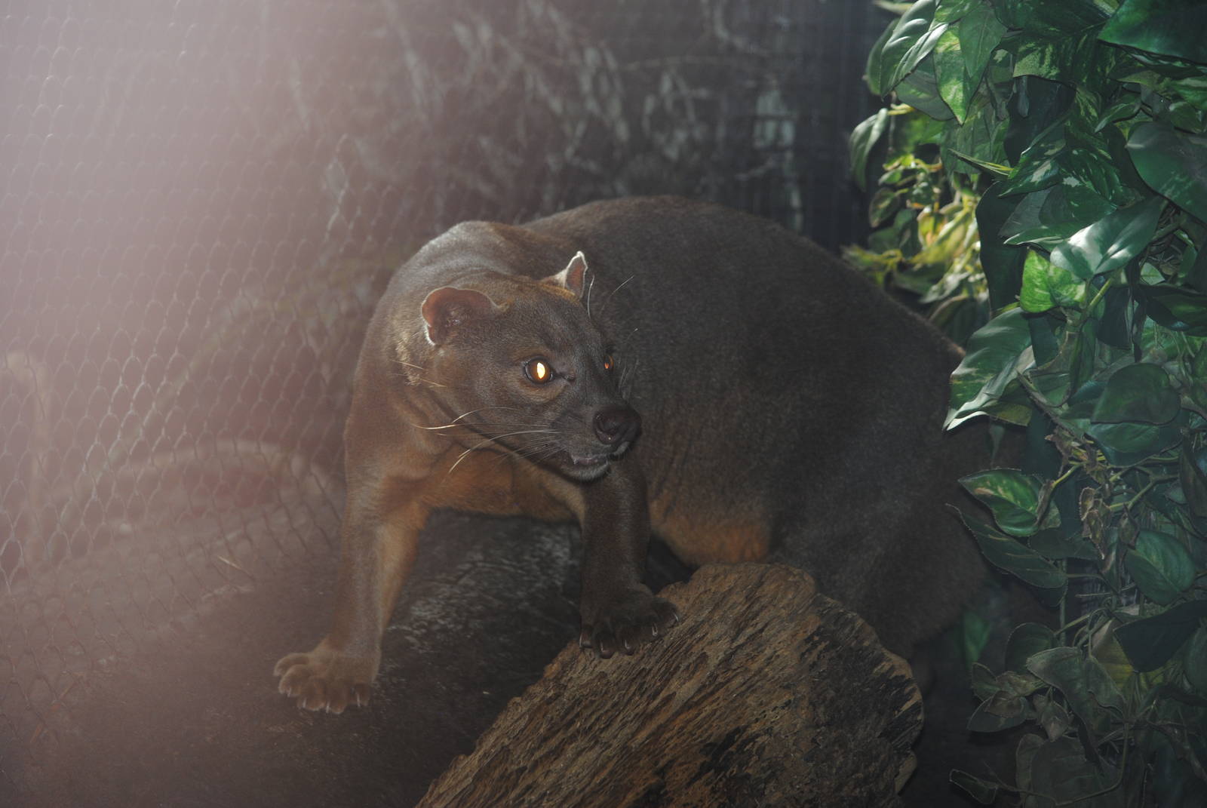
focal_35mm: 158
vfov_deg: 8.7
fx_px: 5287
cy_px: 404
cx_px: 604
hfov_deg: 13.0
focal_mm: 105
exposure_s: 1/60
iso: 200
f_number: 4.8
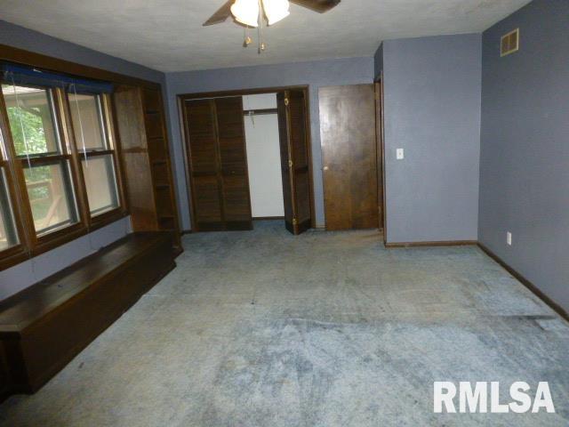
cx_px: 284
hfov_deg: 71.6
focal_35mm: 24
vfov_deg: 56.8
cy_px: 214
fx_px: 394
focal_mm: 4.3
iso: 800
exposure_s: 1/60
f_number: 3.3
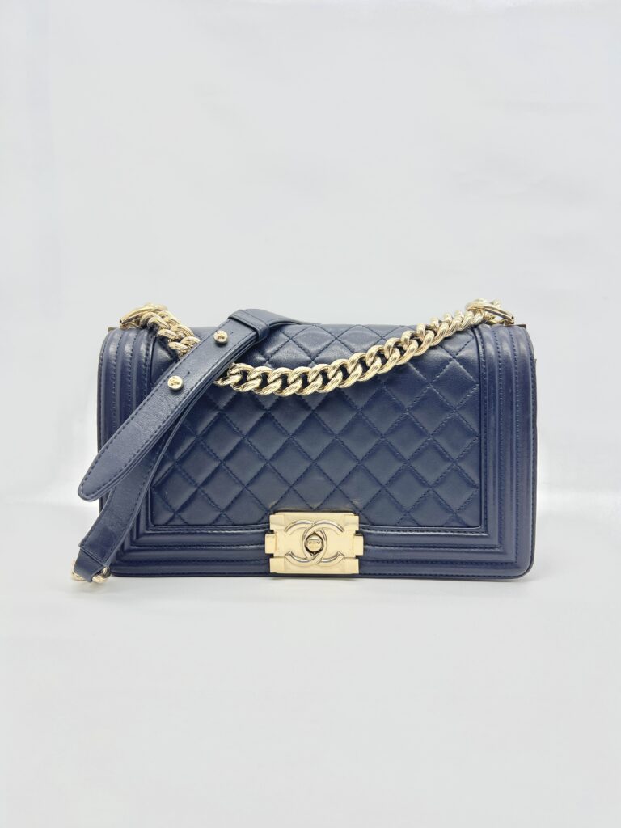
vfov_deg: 67.3
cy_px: 414
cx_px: 310
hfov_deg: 53.1
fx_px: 622
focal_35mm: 26
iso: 40
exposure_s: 1/157
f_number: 1.5
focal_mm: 5.7
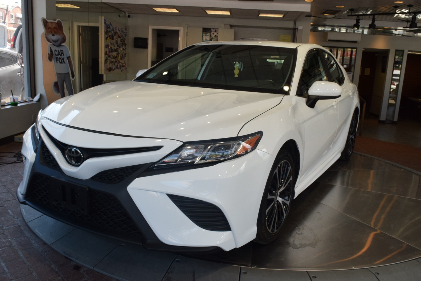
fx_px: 386
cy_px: 140
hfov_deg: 57.2
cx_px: 210
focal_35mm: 33
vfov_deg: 40.0
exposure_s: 1/80
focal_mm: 22
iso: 900
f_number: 25
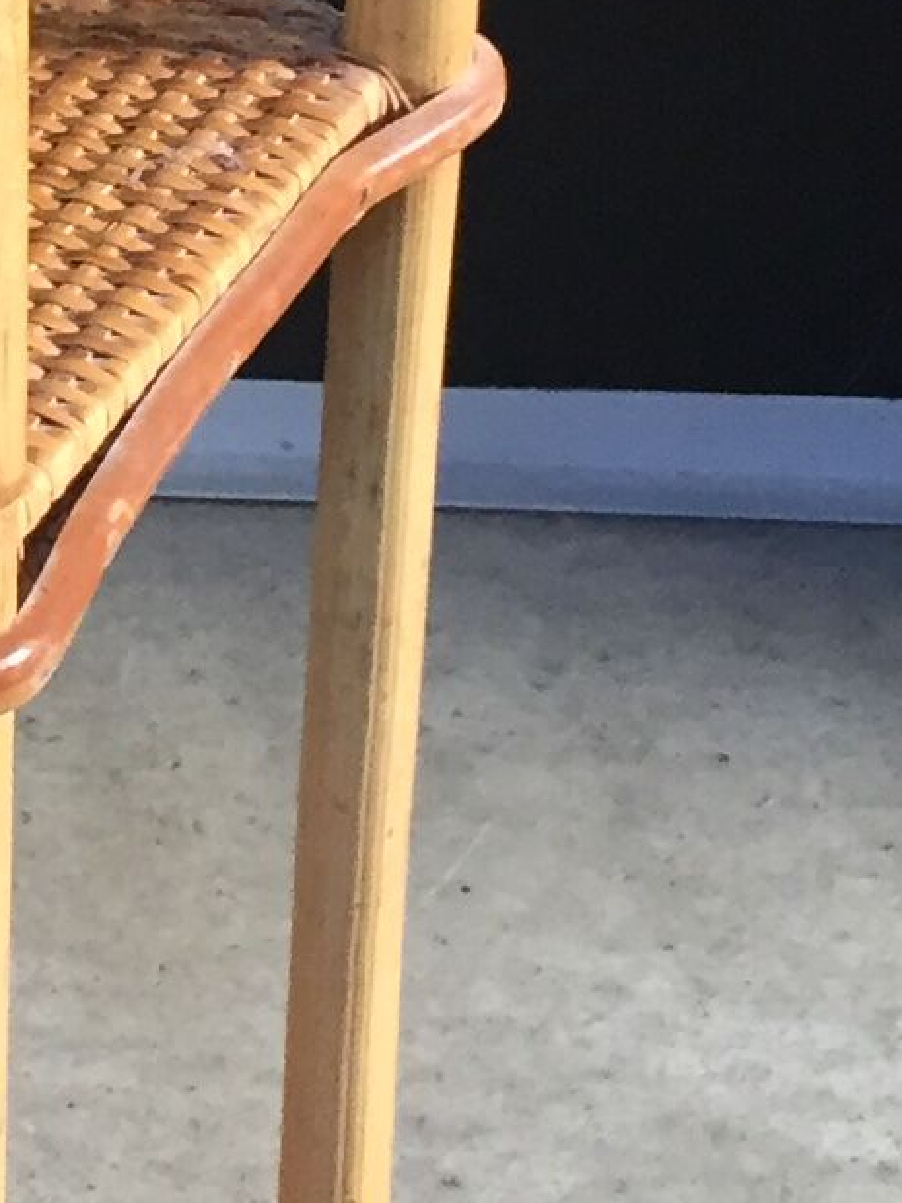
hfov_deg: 9.0
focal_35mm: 153
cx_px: -1085
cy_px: 99
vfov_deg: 12.8
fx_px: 5318
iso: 64
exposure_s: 1/33
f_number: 2.2
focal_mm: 4.15
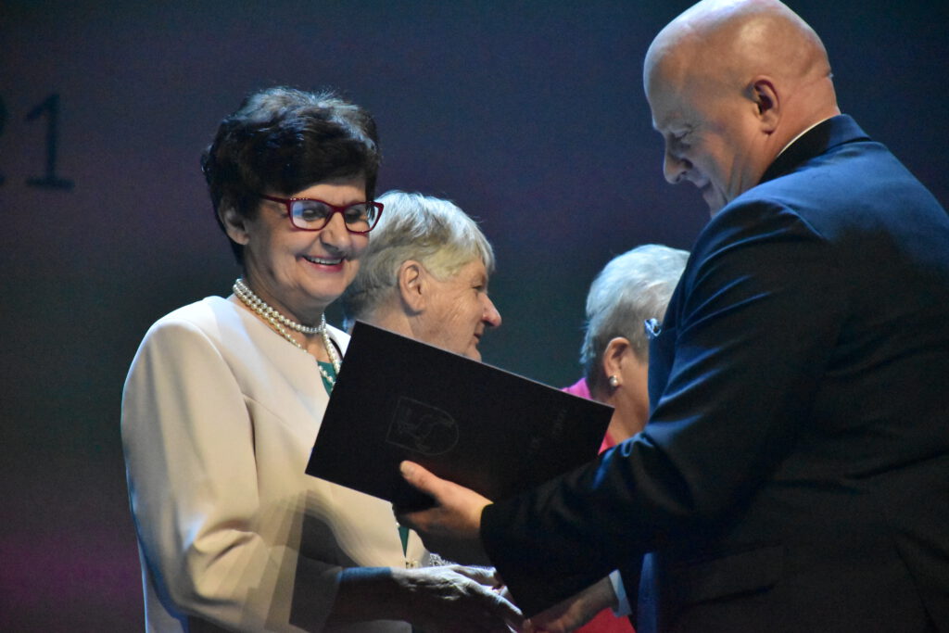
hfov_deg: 9.8
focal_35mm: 210
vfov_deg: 6.5
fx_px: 5536
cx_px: 474
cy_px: 316
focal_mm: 140
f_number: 5.6
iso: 12800
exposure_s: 1/1000
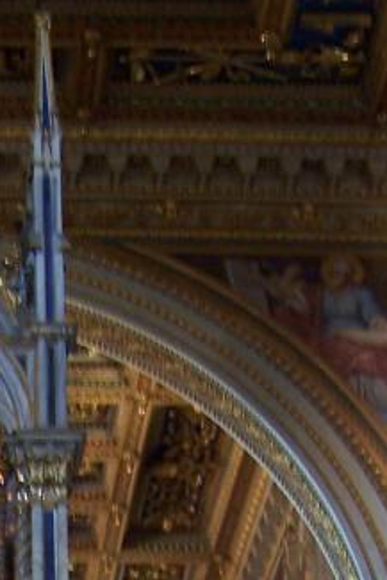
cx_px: -152
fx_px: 1901
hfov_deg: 11.3
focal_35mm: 118
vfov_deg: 16.0
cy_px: 842
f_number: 3
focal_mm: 6
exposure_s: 1/8
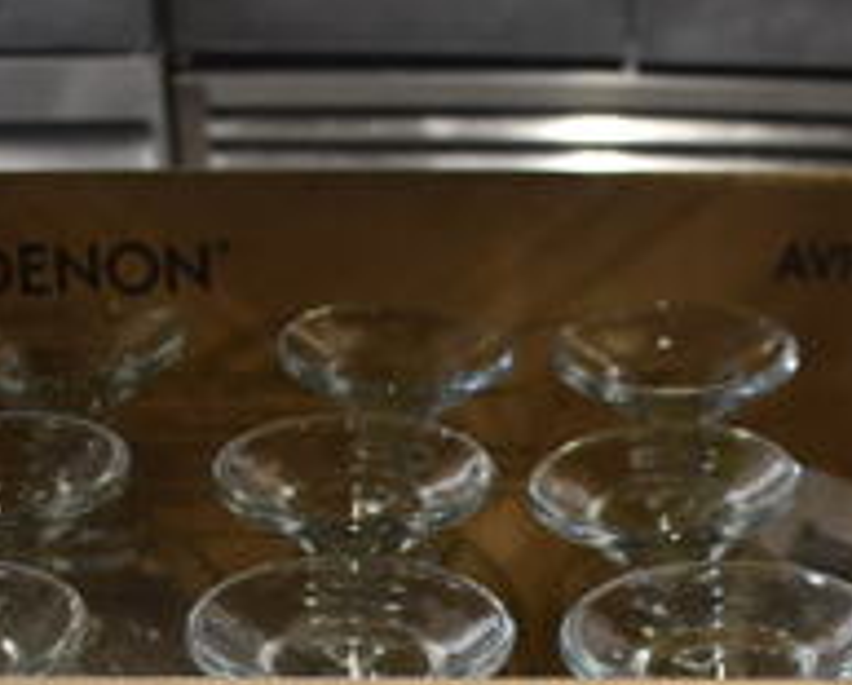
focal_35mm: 80
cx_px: 587
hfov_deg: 23.7
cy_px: 813
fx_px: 2020
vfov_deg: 18.3
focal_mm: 18
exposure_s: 1/125
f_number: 3.5
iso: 2000
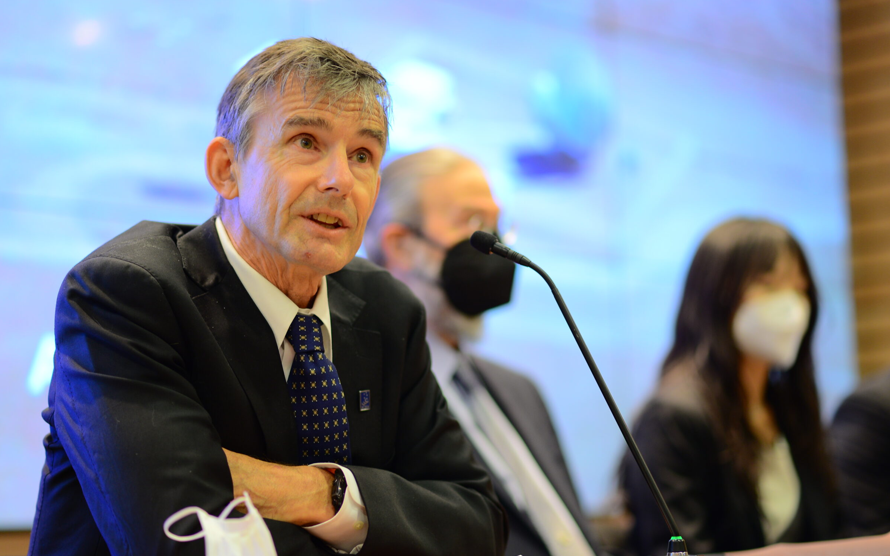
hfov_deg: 23.8
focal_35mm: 87
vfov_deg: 15.0
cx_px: 444
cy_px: 290
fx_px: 2110
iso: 500
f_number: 1.8
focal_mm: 85
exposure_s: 1/100
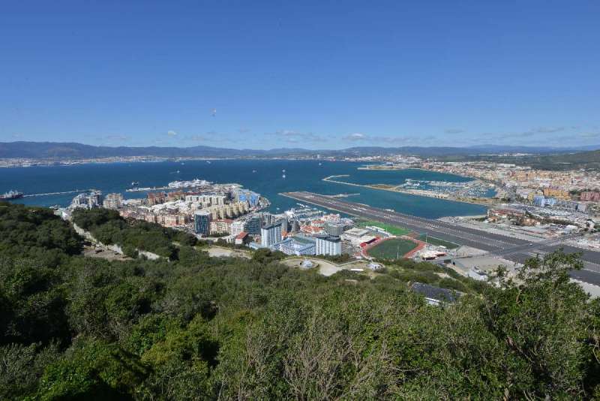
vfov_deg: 67.4
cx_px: 300
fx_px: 300
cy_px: 200
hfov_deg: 90.0
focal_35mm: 18
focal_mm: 18
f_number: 16
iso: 160
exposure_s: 1/125
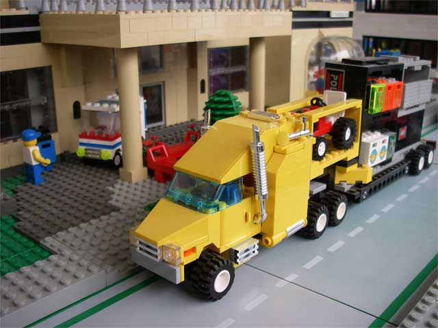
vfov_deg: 37.7
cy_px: 164
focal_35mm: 38
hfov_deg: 49.0
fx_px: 481
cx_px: 219
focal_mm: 6.3
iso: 64
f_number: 3.3
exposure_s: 1/100
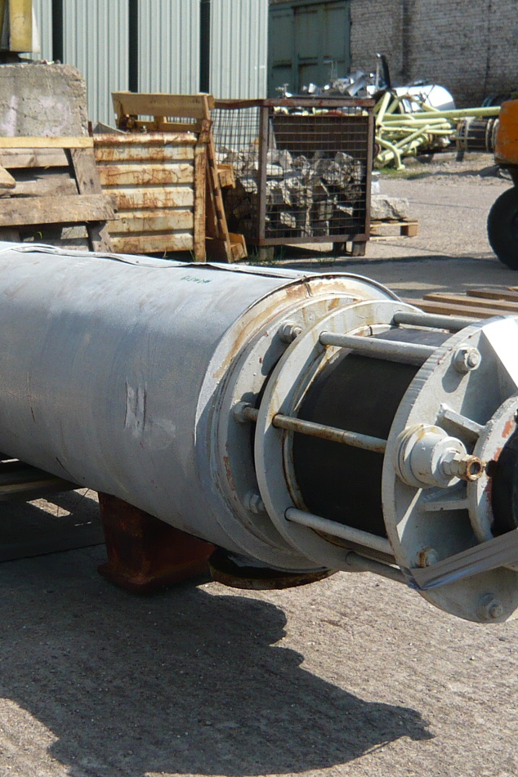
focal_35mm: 63
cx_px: 168
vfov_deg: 31.9
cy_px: 386
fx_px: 1360
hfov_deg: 21.5
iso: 100
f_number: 8
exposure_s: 1/125
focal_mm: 4.9
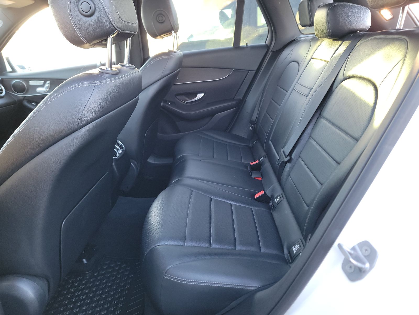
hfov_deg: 71.6
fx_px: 291
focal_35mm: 24
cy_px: 158
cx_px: 210
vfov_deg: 56.8
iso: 596
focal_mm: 6.7
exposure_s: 1/59
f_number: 1.8
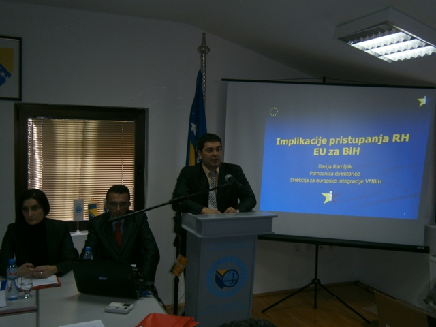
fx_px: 453
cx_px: 218
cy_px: 164
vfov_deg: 39.7
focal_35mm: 36
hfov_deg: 51.4
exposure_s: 1/40
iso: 80
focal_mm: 6.4
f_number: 3.1
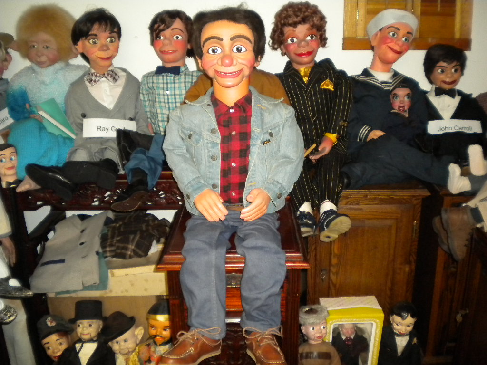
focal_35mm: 35
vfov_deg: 40.7
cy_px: 182
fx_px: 492
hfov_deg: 52.6
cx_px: 244
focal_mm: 6.3
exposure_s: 1/30
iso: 400
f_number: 3.1
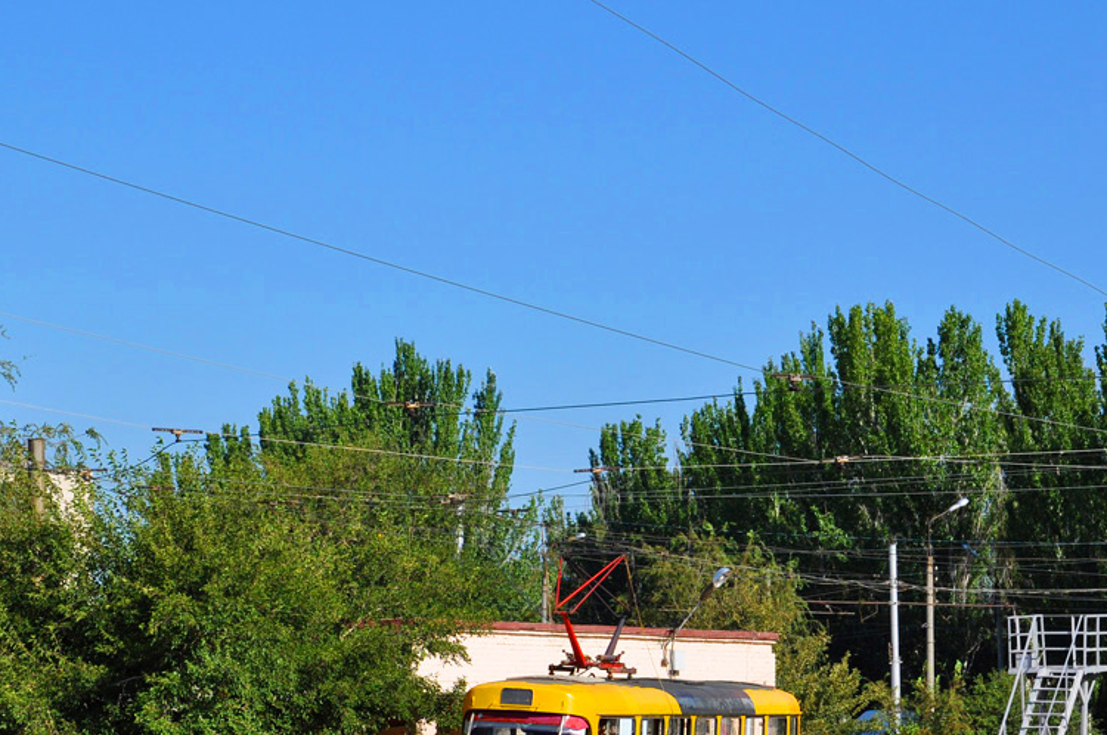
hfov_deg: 17.1
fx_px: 3685
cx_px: 618
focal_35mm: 120
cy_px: 585
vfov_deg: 11.4
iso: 200
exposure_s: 1/500
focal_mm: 50
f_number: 8
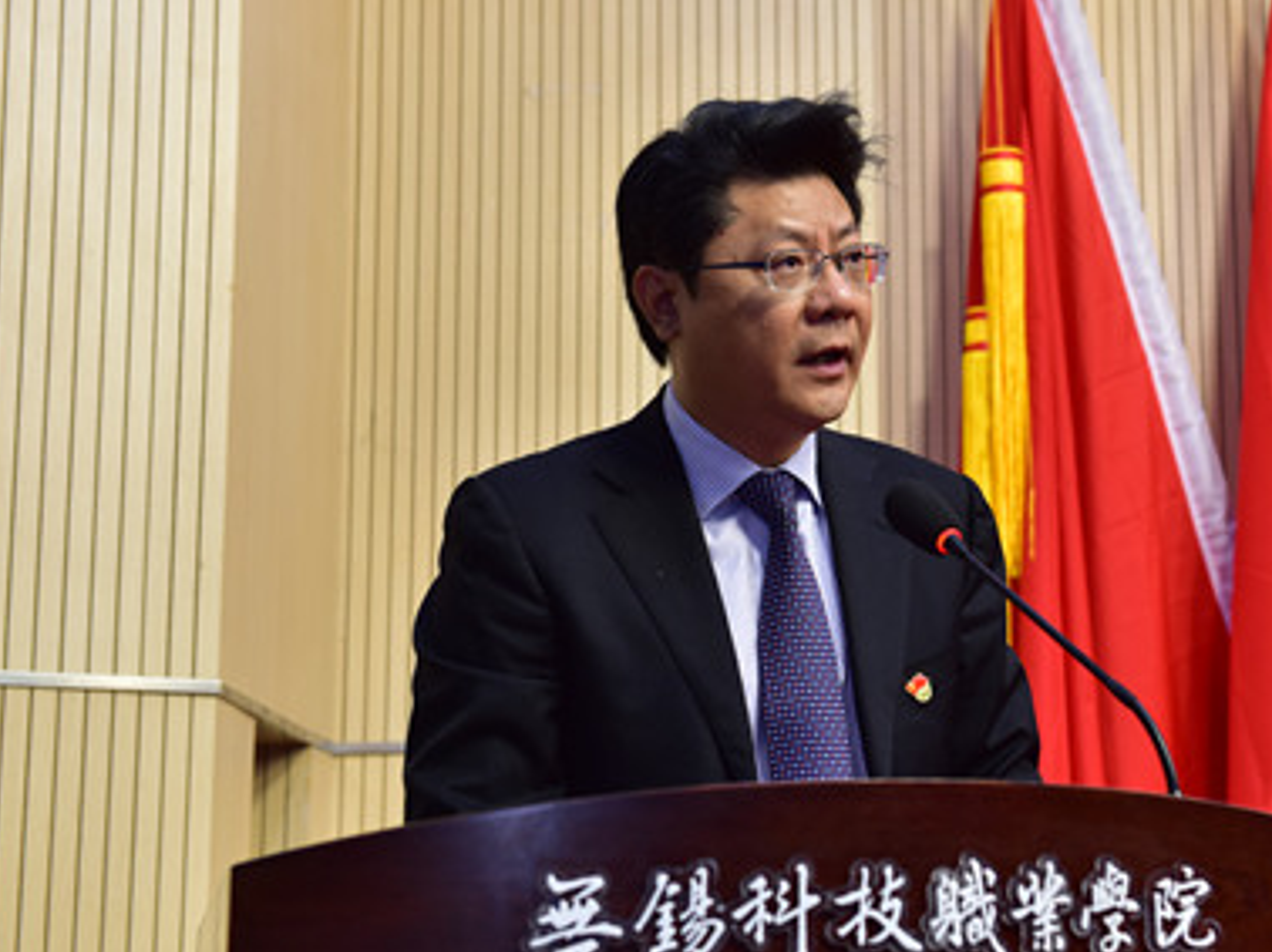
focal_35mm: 77
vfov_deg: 19.1
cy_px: 426
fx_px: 2828
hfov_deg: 25.1
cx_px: 909
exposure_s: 1/40
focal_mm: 55
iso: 640
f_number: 5
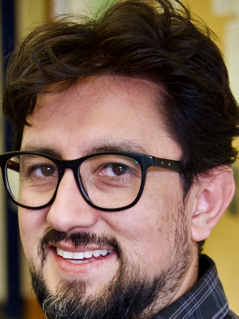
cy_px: 280
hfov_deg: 11.8
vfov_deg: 15.6
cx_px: 90
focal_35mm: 125
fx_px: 1151
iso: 800
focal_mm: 70
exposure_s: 1/40
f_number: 5
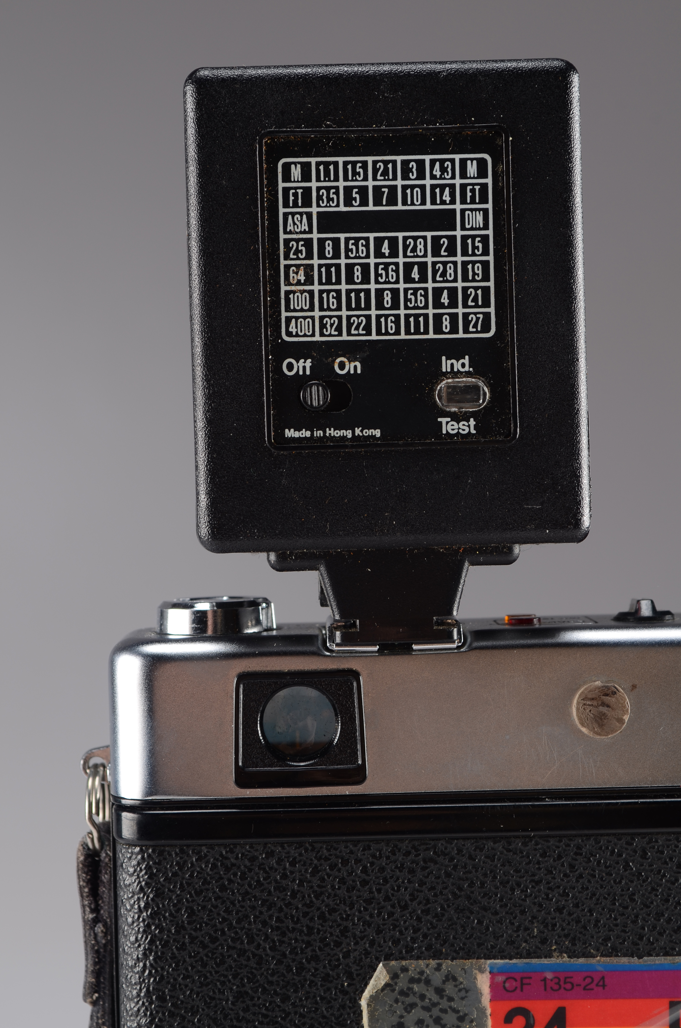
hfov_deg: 18.1
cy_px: 514
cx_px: 340
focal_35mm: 75
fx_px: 2138
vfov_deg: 27.0
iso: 100
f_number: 8
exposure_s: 1/80
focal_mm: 50
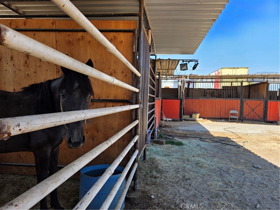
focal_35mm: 23
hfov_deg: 73.9
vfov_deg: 58.9
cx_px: 140
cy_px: 105
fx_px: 186
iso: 80
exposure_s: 1/2430
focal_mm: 5.4
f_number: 1.8
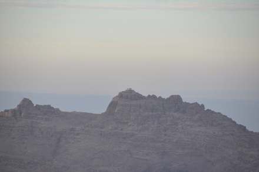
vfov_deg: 4.6
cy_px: 86
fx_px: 2155
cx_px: 130
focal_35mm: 300
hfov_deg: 6.9
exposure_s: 1/200
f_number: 5.6
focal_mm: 200
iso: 200
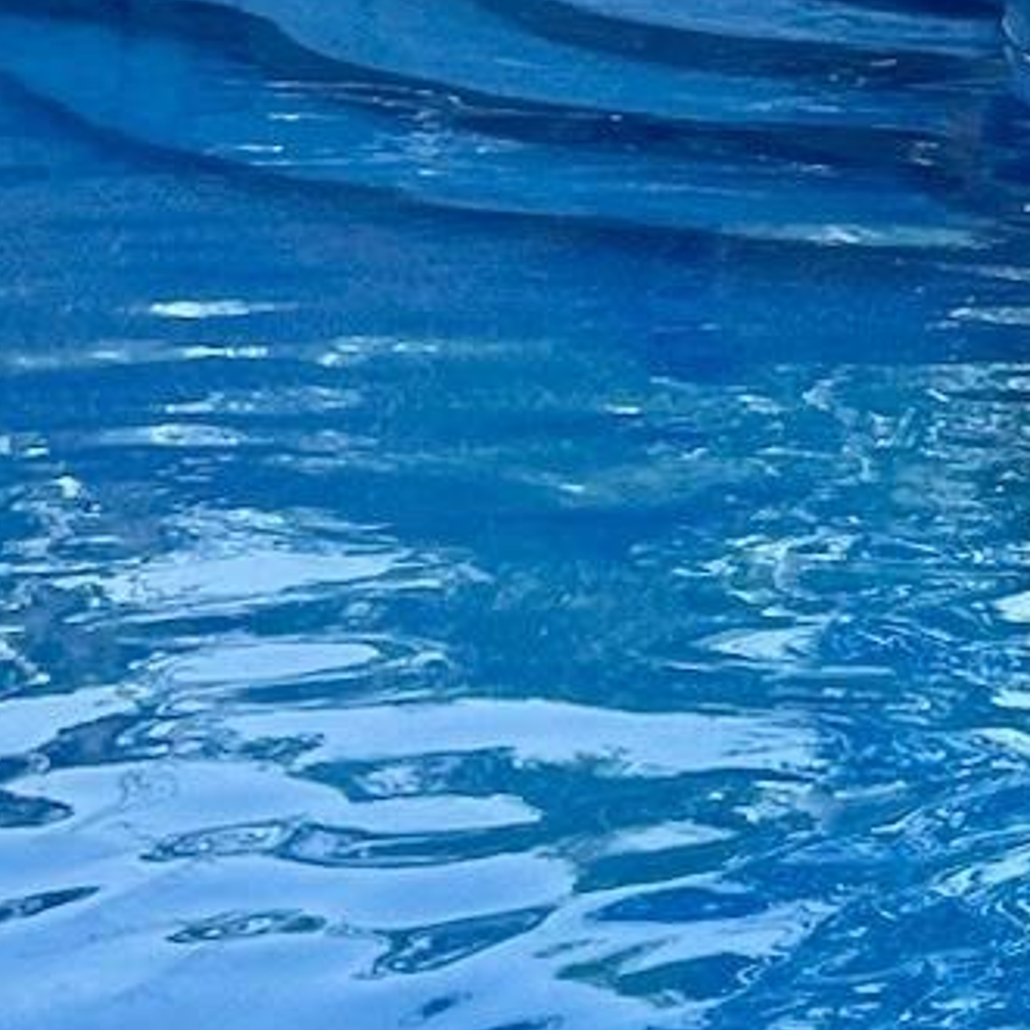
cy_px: 162
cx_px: 2041
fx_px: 4780
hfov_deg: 11.2
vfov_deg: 12.2
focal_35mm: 142
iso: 80
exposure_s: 1/120
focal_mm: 5.7
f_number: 1.5
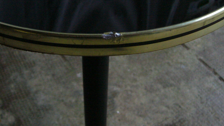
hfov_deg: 37.2
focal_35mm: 56
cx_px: 109
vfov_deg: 21.4
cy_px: 38
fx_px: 333
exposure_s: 1/8
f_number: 2.8
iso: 200
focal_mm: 5.8
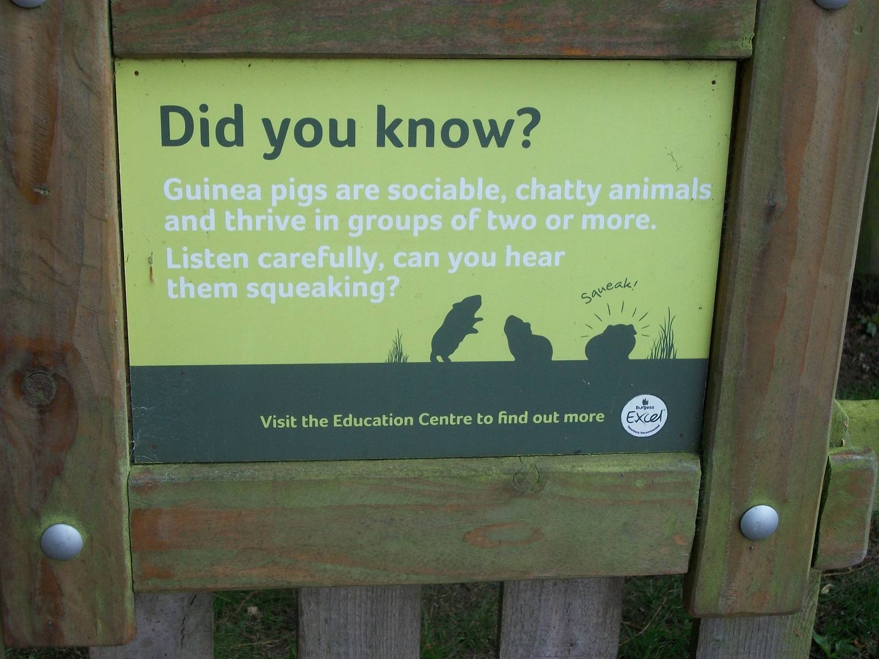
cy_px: 330
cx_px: 440
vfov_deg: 23.7
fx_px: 1574
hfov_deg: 31.2
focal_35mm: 62
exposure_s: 1/125
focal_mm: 11
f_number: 4.1
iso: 80
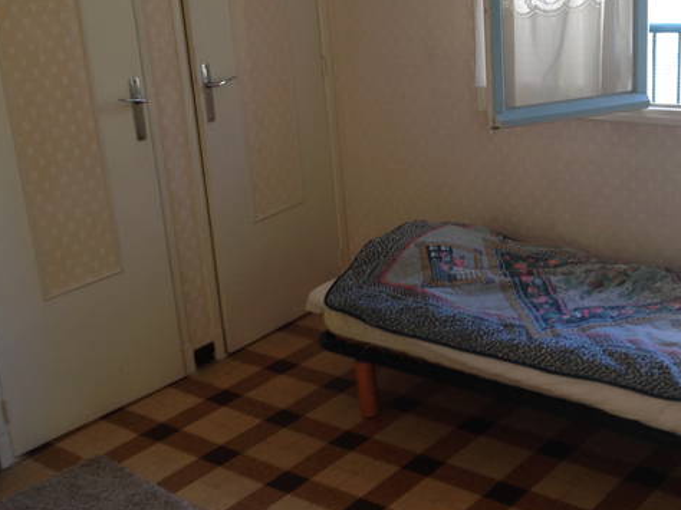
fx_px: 1081
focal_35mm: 55
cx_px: 375
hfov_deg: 34.9
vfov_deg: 26.5
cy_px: 226
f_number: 2.4
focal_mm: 4.12
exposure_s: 1/30
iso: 50
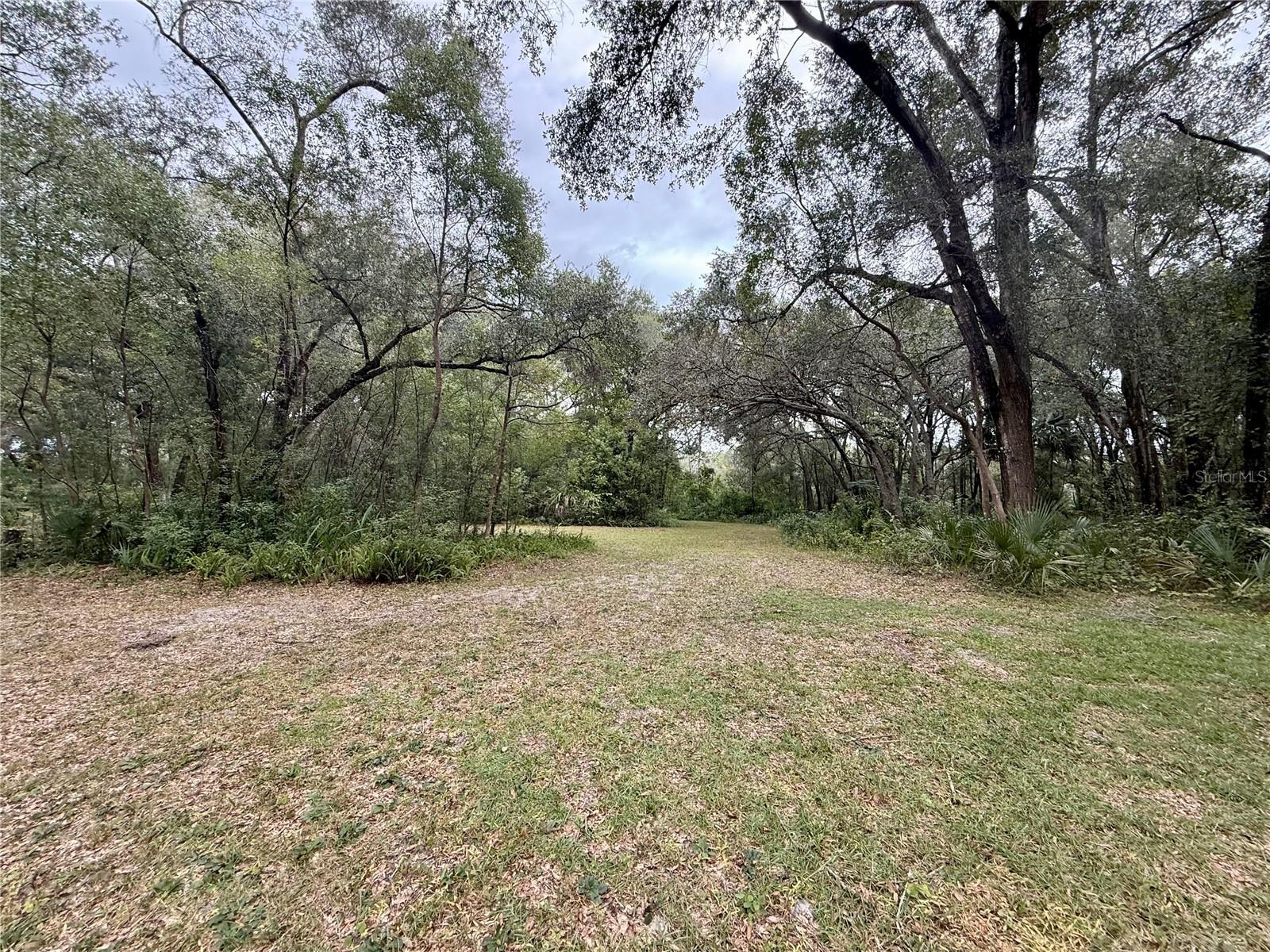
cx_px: 635
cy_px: 476
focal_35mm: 14
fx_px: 514
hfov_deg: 102.1
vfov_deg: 85.7
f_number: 2.2
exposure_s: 1/99
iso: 64
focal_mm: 2.22
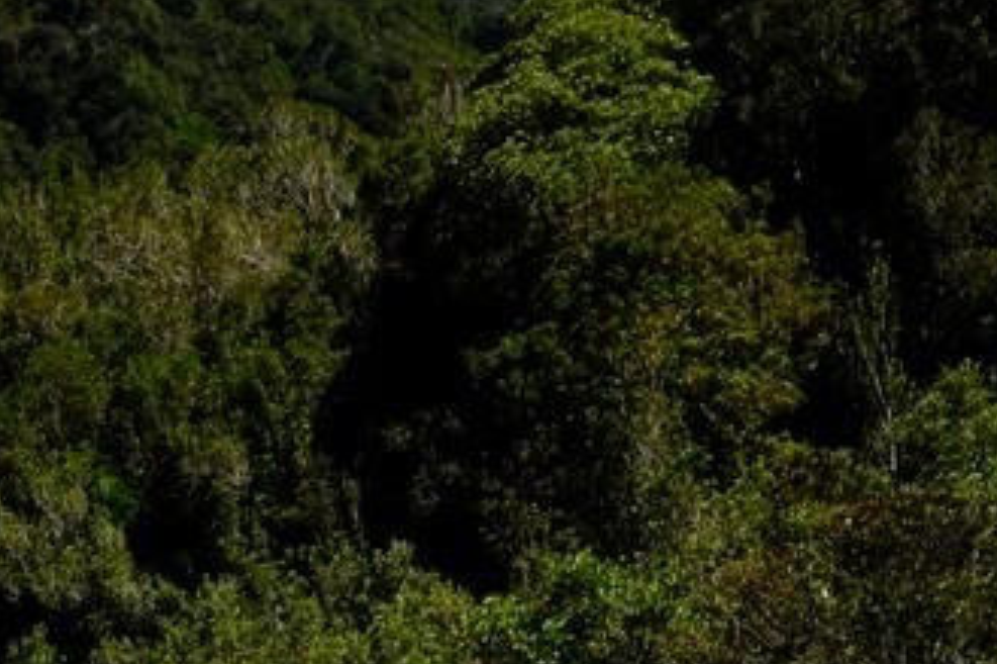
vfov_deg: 12.0
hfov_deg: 17.2
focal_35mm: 109
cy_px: 1002
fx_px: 3017
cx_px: -418
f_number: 8
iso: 640
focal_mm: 23
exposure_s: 1/1800
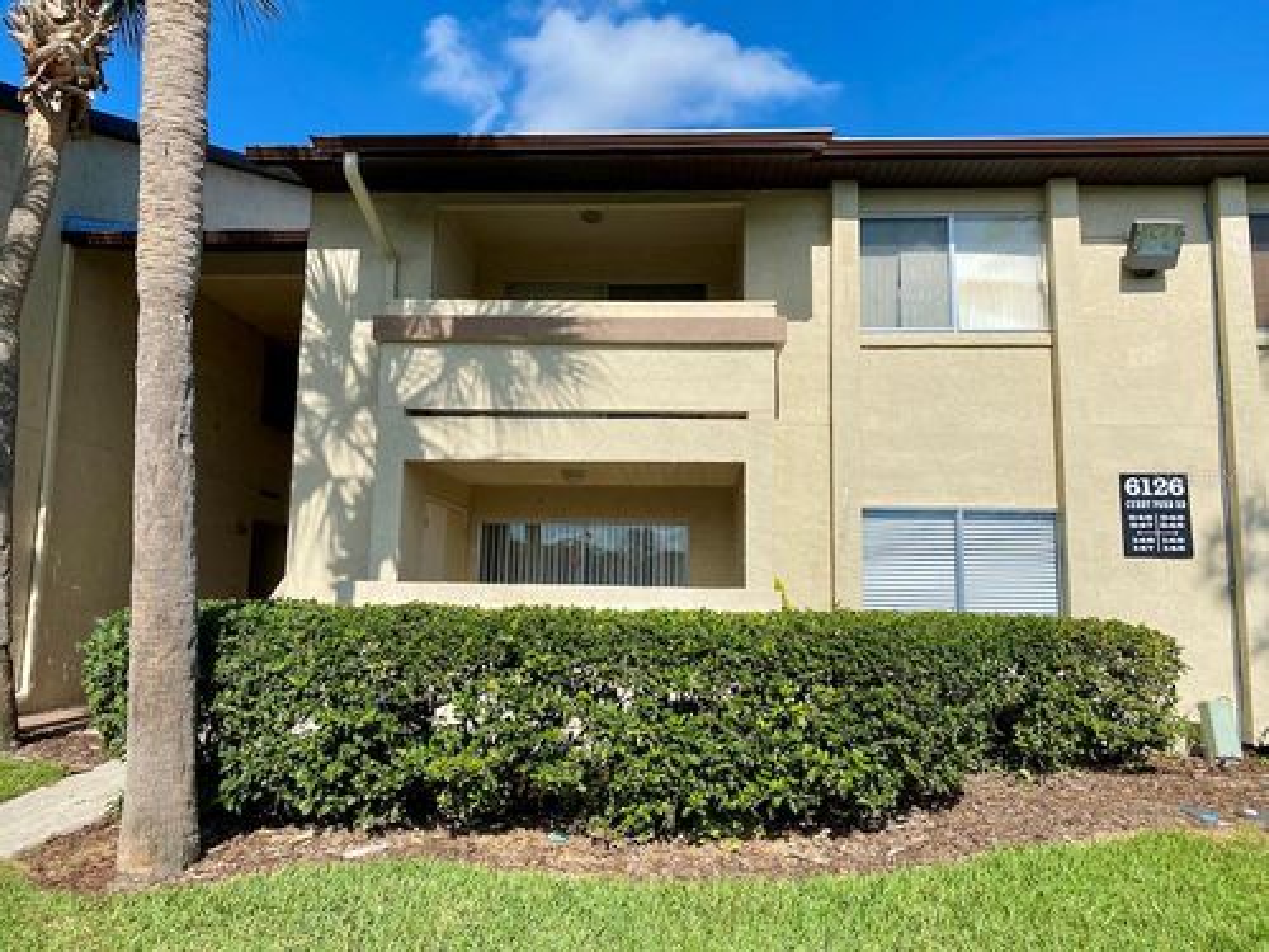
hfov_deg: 67.3
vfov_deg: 53.1
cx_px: 634
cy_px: 476
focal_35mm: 26
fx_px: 953
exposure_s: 1/4831
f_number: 1.8
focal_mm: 4.25
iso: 32
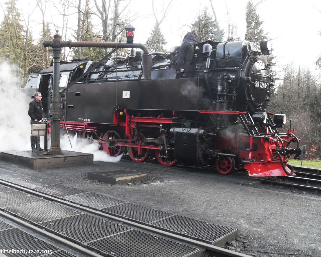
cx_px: 155
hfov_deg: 49.1
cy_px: 129
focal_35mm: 37
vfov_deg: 40.1
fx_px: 351
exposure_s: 1/45
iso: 100
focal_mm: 6.2
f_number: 2.8
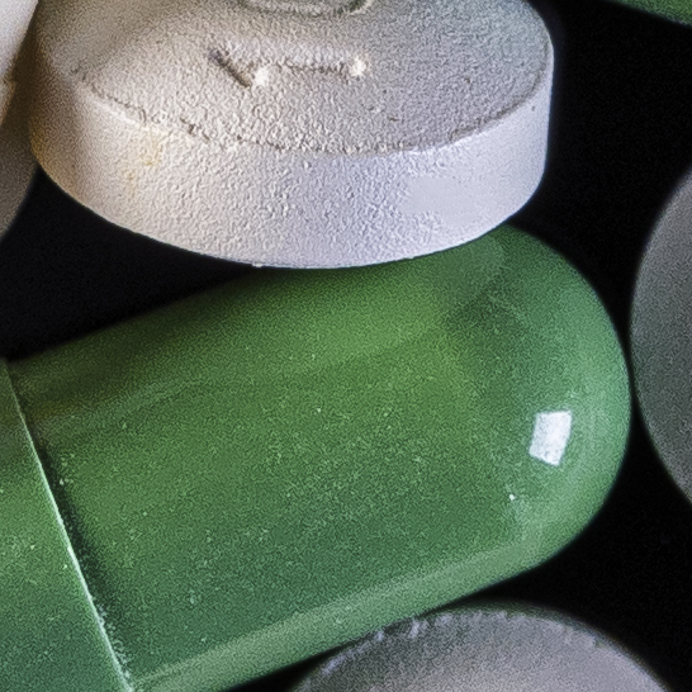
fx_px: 22775
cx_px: 202
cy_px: -1099
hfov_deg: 1.7
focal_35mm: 1007
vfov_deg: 1.7
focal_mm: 60
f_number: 6.3
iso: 200
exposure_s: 1/200
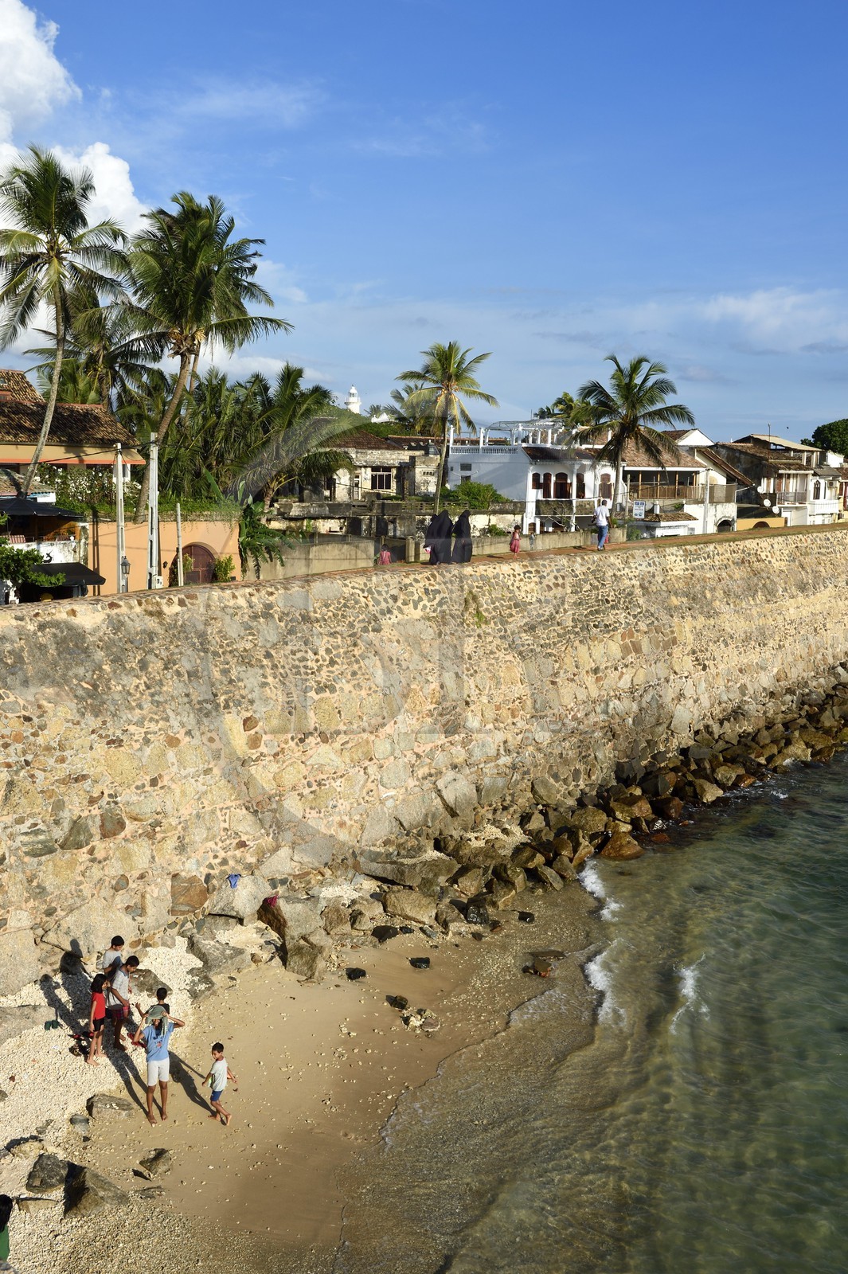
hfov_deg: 36.8
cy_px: 637
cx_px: 424
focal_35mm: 36
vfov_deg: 53.2
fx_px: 1273
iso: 200
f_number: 14
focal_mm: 36
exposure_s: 1/250
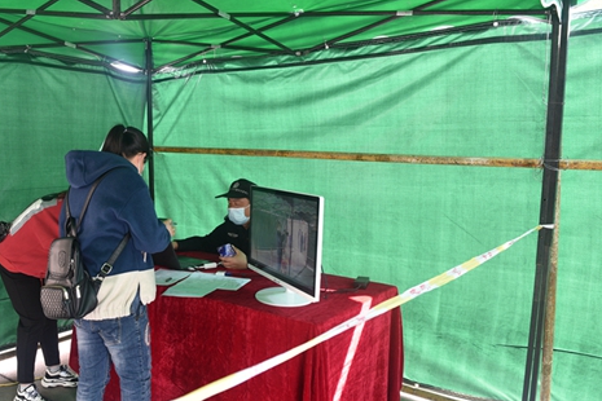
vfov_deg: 42.2
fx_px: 518
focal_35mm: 31
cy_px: 226
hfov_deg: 59.5
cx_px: 227
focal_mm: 24
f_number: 4
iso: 400
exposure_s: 1/60
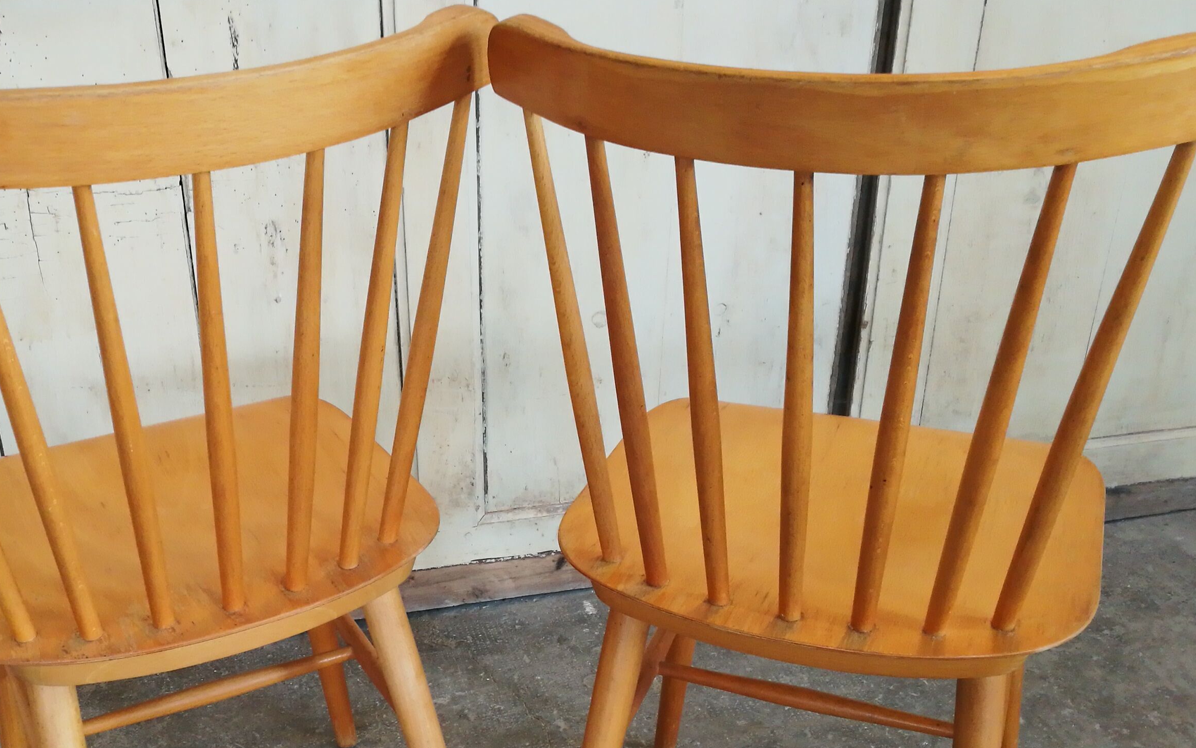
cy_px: 575
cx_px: 485
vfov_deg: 31.3
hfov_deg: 49.0
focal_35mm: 40
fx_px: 1304
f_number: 2.2
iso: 250
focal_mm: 4.5
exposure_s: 1/33.3
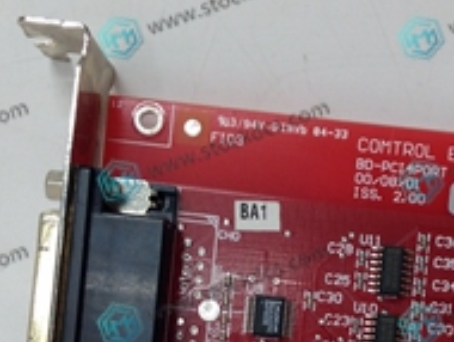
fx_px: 932
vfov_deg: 19.8
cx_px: 387
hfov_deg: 26.7
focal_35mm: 71
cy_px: 379
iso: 224
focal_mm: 3.79
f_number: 2
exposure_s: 1/33
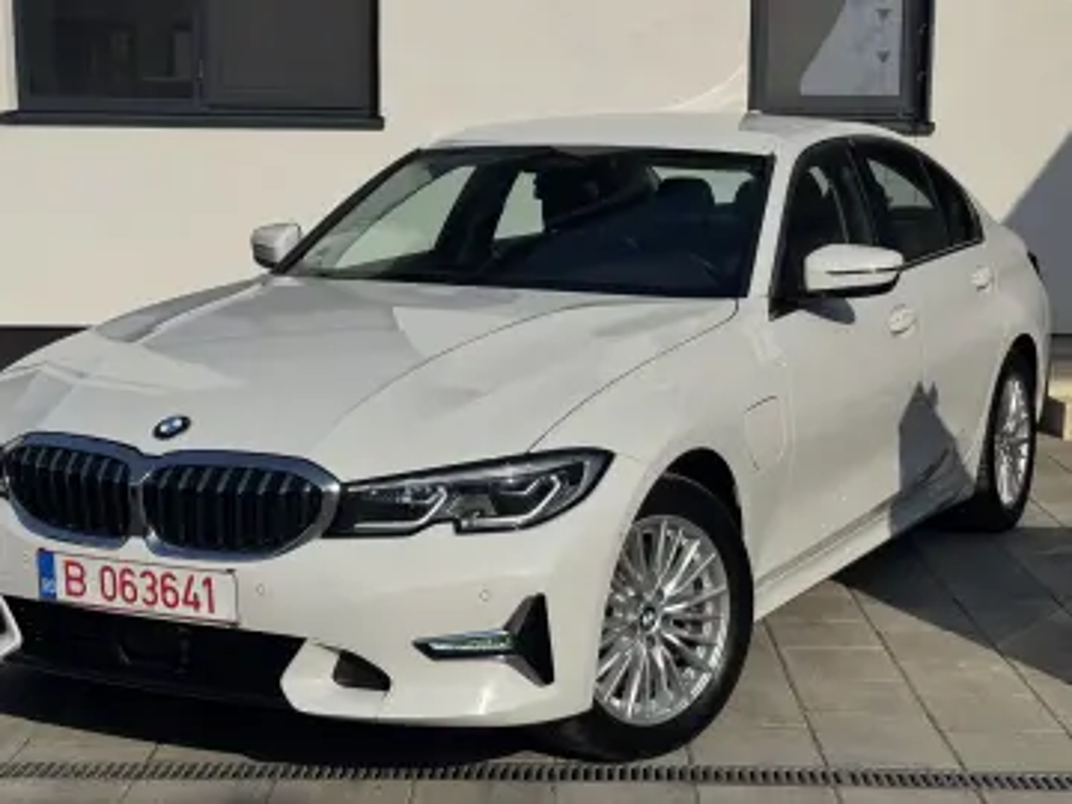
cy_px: 402
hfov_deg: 39.7
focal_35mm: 48
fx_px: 1486
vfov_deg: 30.3
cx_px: 536
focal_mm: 6.76
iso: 64
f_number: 1.78
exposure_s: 1/12500
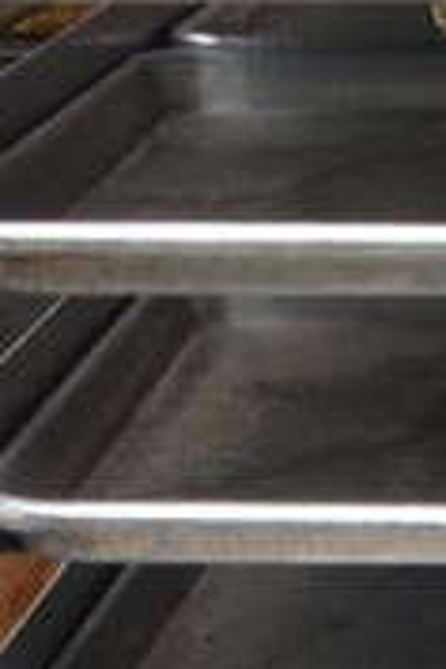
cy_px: 1321
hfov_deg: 9.3
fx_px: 2583
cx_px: 881
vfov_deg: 12.9
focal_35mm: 139
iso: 200
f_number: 7.1
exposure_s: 1/250
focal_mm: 18
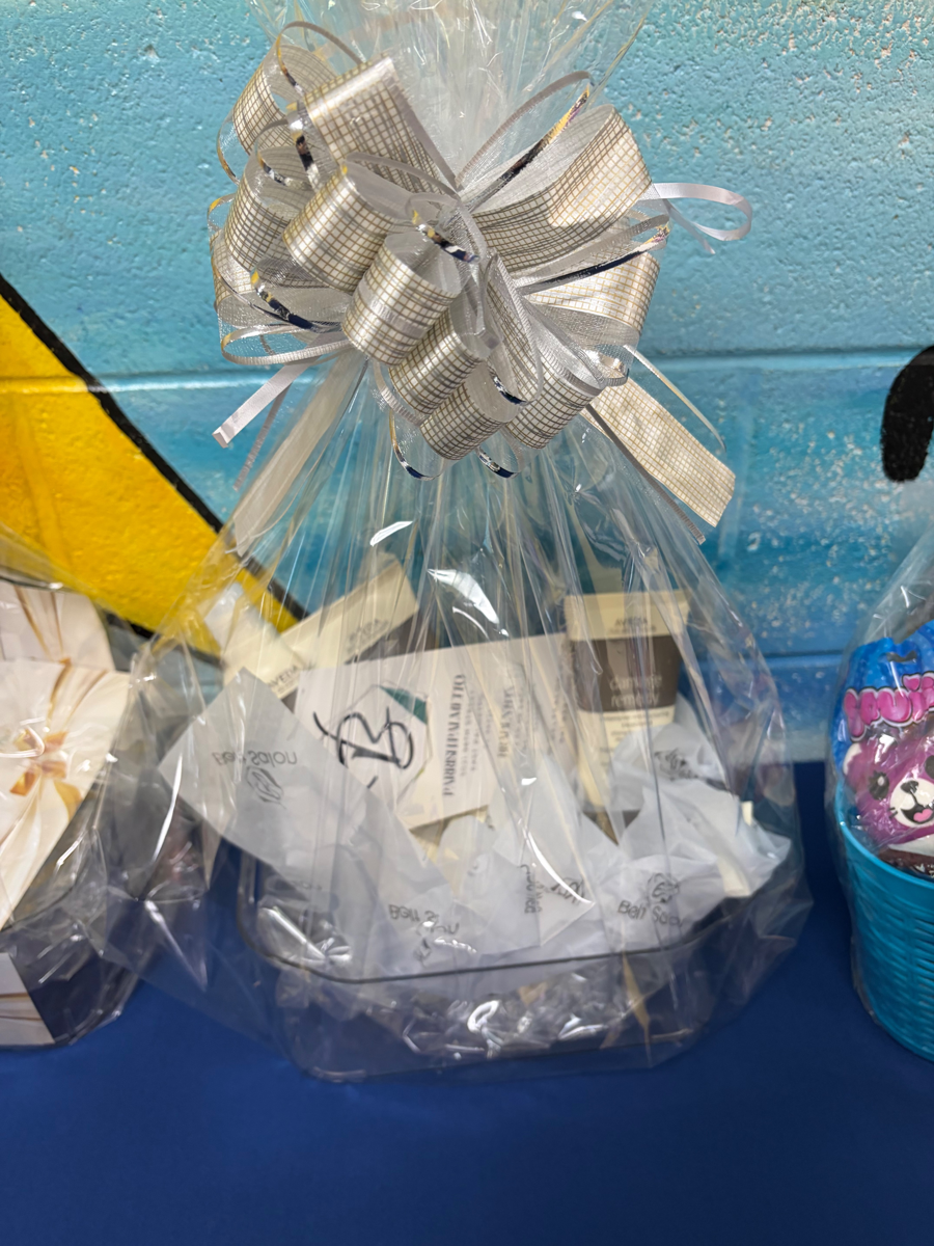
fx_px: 935
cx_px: 467
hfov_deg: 53.1
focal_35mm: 26
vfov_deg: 67.3
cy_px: 623
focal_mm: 5.96
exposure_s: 1/60
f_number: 1.6
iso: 160
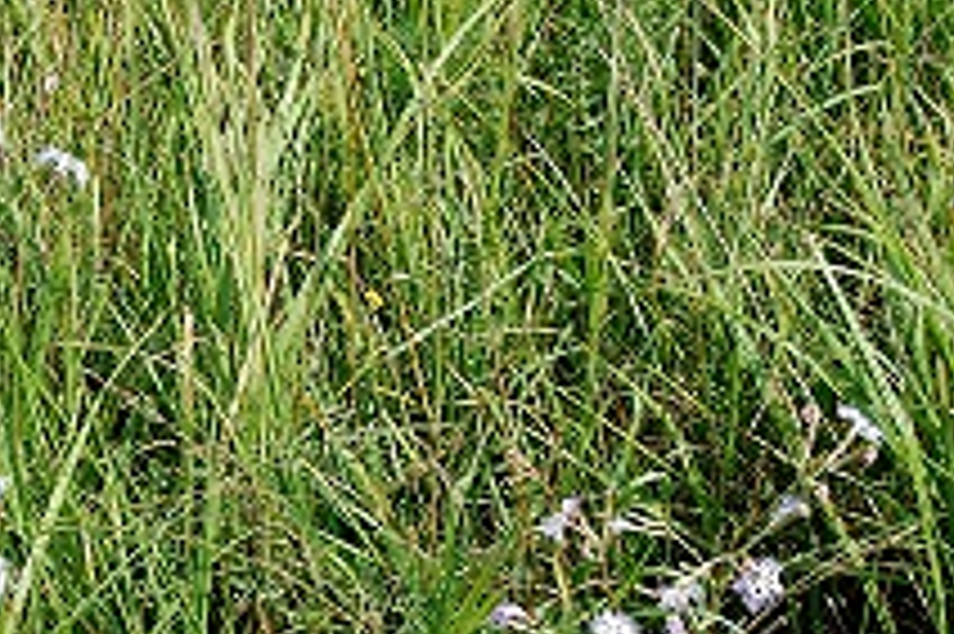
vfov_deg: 10.3
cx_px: 223
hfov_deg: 15.5
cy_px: 497
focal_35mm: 132
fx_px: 3495
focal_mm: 32
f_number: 7.1
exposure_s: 1/200
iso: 100
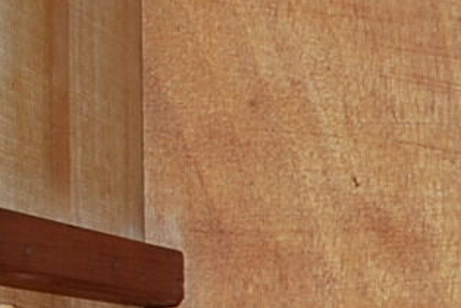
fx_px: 2845
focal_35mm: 222
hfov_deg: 8.5
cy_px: 701
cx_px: 1063
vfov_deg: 6.0
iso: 200
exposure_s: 1/60
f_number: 4.2
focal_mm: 24
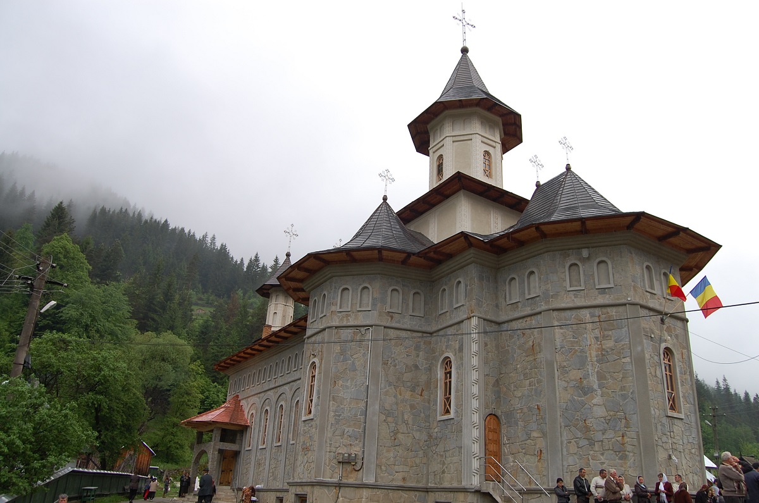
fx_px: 568
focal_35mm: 27
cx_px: 380
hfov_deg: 67.5
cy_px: 252
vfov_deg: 47.7
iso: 200
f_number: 6.3
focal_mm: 18
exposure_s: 1/160
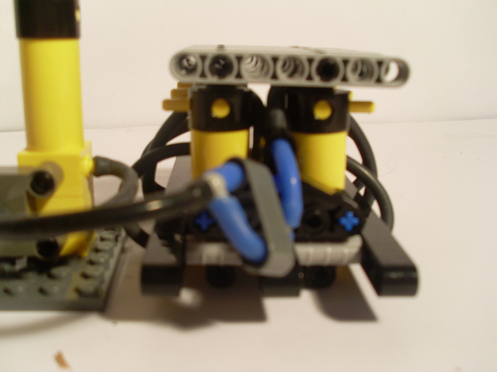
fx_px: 546
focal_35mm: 38
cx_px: 248
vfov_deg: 37.7
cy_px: 186
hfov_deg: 49.0
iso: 100
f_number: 3
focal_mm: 6.3
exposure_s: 1/90
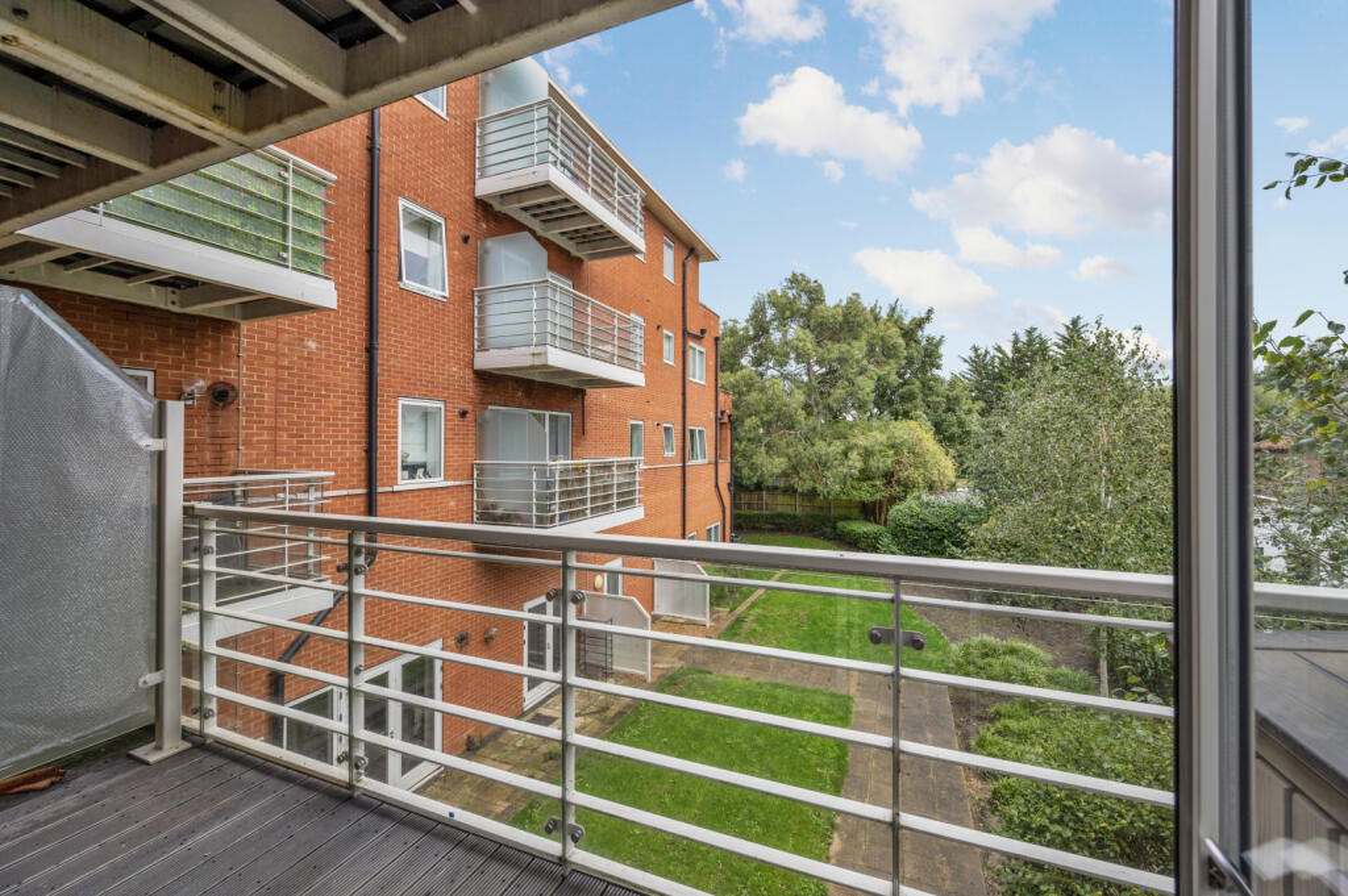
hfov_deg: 104.3
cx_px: 674
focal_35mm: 14
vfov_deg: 81.1
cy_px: 448
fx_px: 524
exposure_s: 1/80
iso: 200
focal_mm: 14
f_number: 8
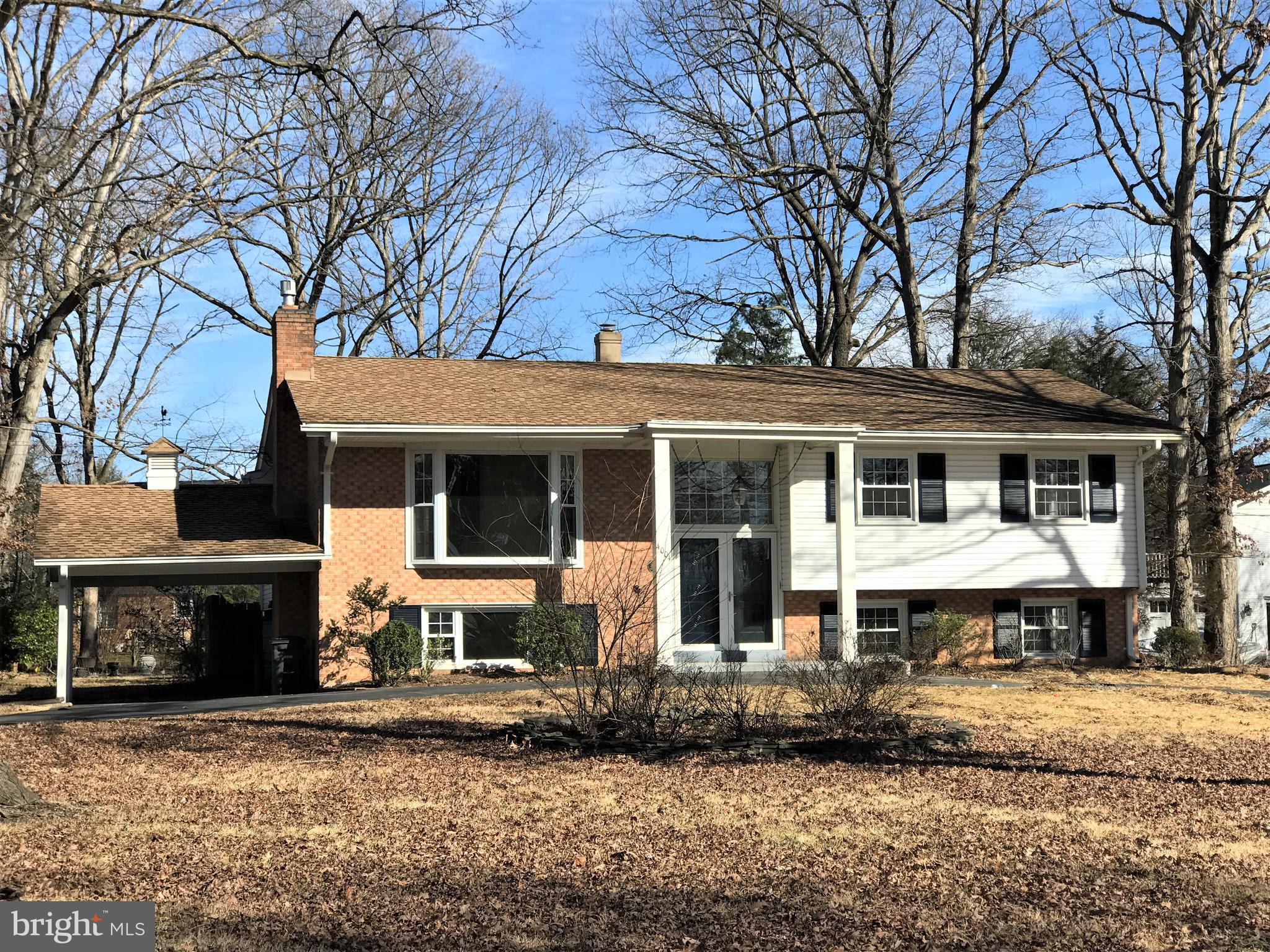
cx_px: 635
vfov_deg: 25.7
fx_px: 2091
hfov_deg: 33.8
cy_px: 476
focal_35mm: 57
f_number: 2.8
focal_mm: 6.6
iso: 20
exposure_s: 1/847
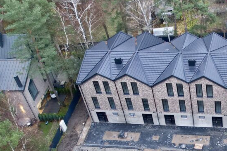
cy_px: 137
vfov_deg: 31.1
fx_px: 259
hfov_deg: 45.7
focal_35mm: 41
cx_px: 170
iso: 400
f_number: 2.8
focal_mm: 8.38
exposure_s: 1/15
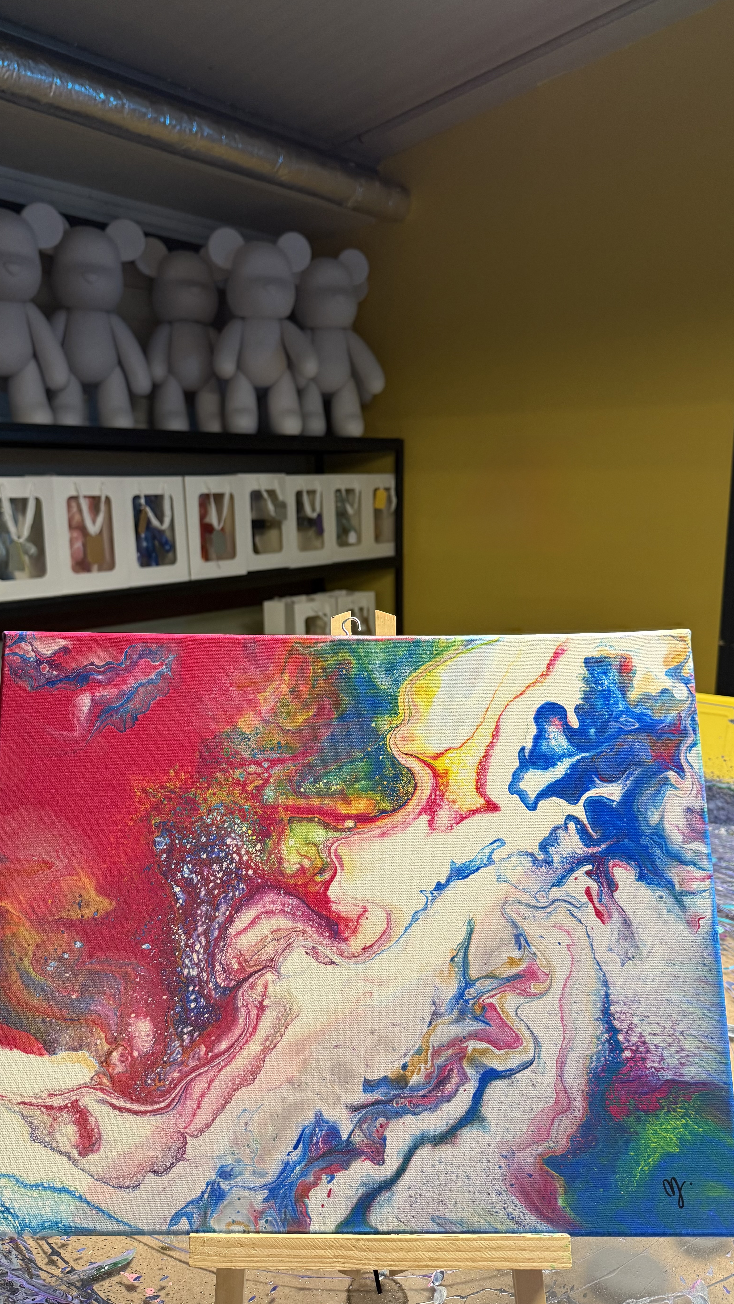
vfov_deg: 69.9
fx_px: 934
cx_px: 334
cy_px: 663
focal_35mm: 27
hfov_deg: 42.9
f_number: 1.78
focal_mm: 6.76
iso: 200
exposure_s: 1/50
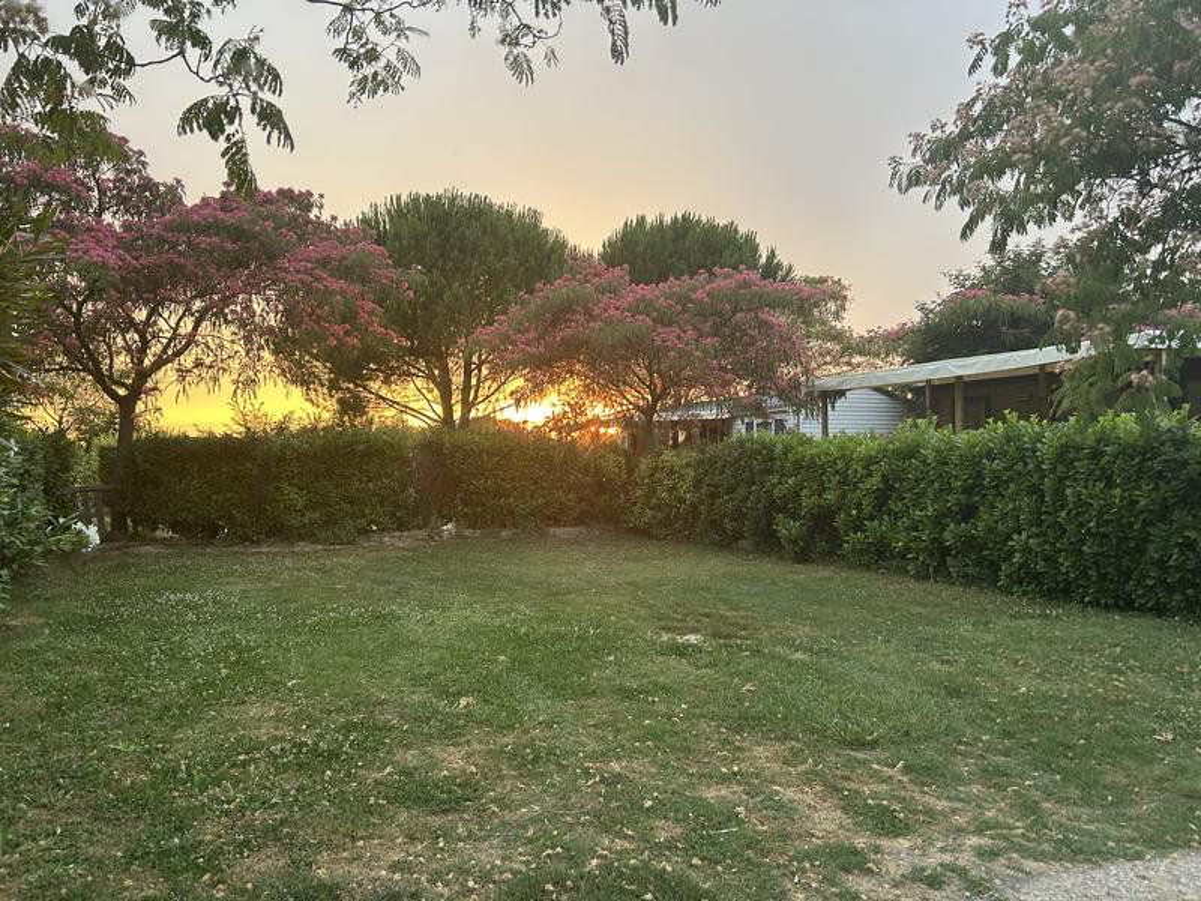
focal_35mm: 26
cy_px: 450
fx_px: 902
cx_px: 600
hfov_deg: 67.3
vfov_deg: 53.1
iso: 125
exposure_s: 1/116
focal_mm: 5.7
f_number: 1.5
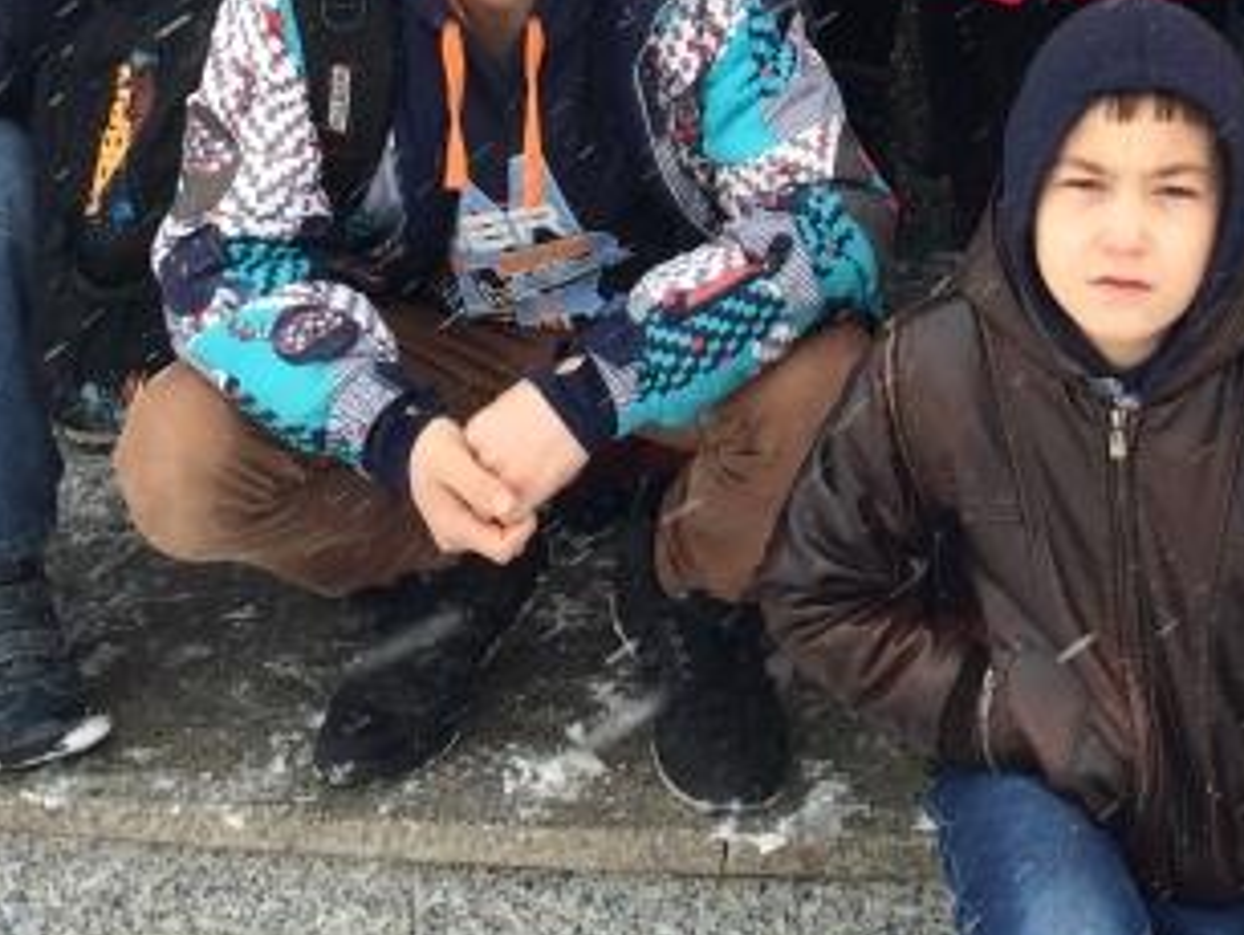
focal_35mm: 97
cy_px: -573
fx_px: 3489
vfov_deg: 14.0
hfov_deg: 19.8
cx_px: 1150
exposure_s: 1/345
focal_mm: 4.15
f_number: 2.2
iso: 32
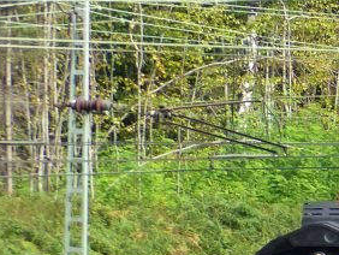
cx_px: 656
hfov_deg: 4.3
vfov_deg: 3.3
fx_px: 4460
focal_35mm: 455
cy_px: 194
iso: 100
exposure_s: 1/640
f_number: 2.8
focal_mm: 19.2
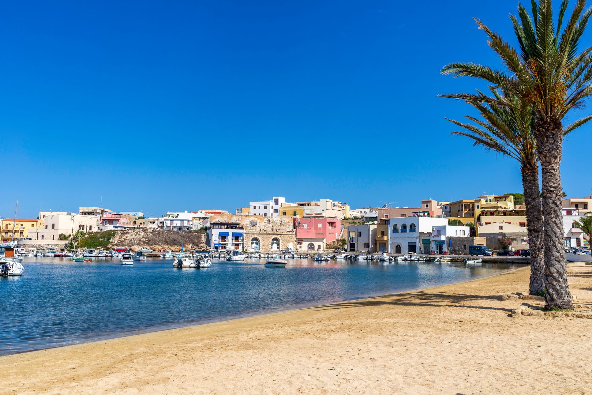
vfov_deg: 37.9
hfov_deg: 54.4
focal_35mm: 35
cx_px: 296
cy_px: 198
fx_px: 576
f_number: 13
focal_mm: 35
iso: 100
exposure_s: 1/160
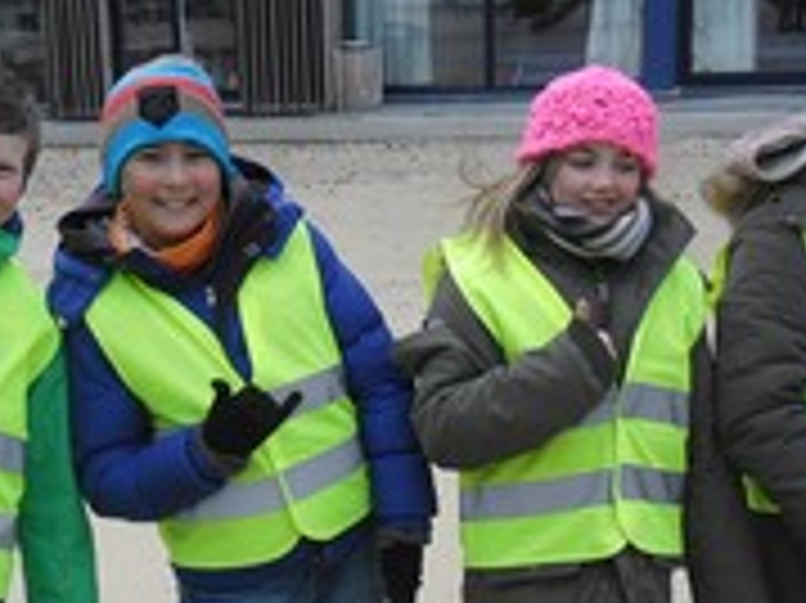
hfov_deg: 28.2
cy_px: 459
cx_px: 212
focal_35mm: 68
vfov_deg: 21.4
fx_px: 1582
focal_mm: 4.9
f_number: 3.5
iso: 80
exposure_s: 1/279
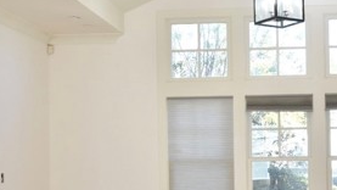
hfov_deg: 35.3
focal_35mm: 58
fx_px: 518
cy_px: 128
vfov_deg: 20.7
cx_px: 248
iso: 640
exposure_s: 1/250
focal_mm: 16
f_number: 4
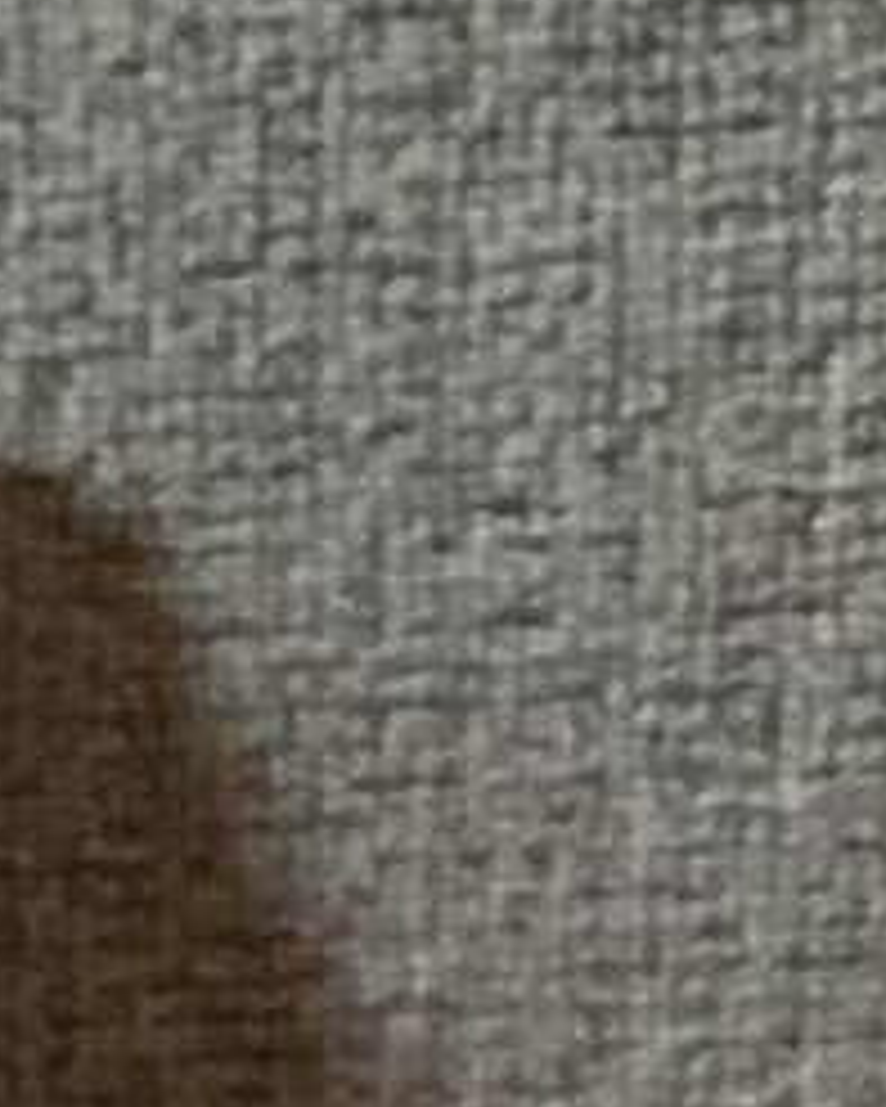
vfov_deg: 10.0
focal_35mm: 186
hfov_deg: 8.2
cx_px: -340
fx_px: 6093
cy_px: 1690
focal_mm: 3.3
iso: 250
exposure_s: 1/40
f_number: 2.4
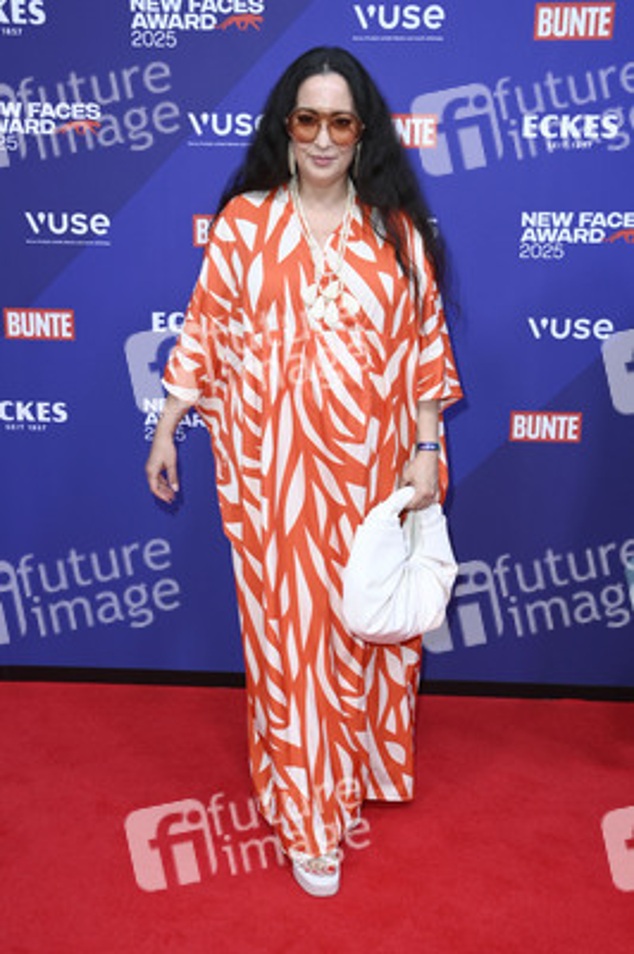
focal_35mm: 38
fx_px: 1005
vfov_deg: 50.7
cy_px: 477
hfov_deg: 35.0
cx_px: 317
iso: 800
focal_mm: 38
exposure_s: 1/200
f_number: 5.6
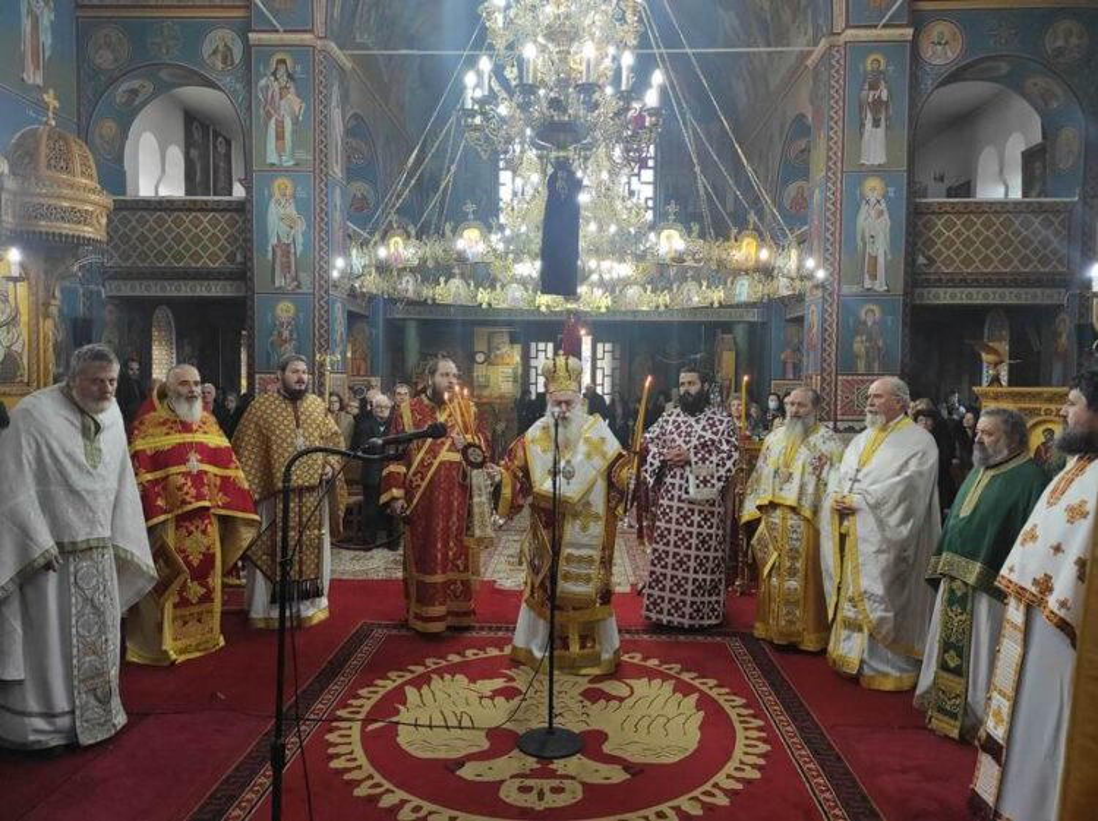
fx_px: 792
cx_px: 549
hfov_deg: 69.4
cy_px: 410
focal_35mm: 25
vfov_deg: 54.8
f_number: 1.89
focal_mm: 5.43
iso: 134
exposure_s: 1/33
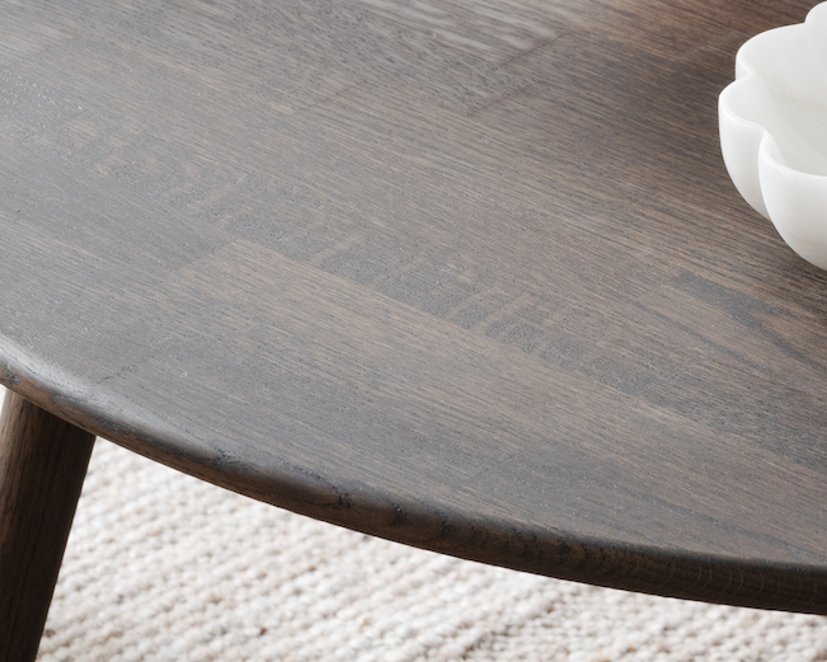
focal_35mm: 268
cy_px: -50
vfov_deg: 5.8
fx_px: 6561
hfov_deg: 7.2
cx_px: 753
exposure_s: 1/100
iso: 160
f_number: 7.1
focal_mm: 62
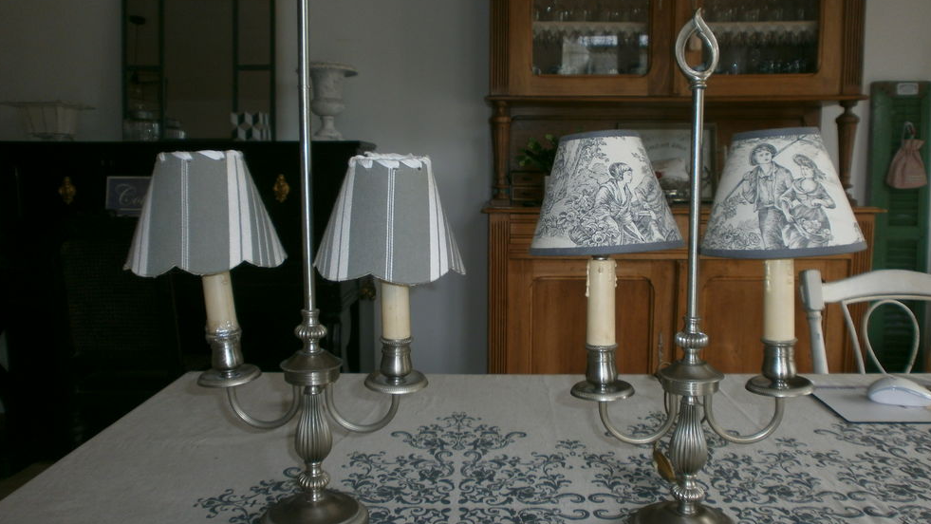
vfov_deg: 39.0
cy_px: 266
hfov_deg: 64.3
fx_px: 741
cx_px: 468
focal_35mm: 30
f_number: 2.9
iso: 100
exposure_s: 1/30
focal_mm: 4.8
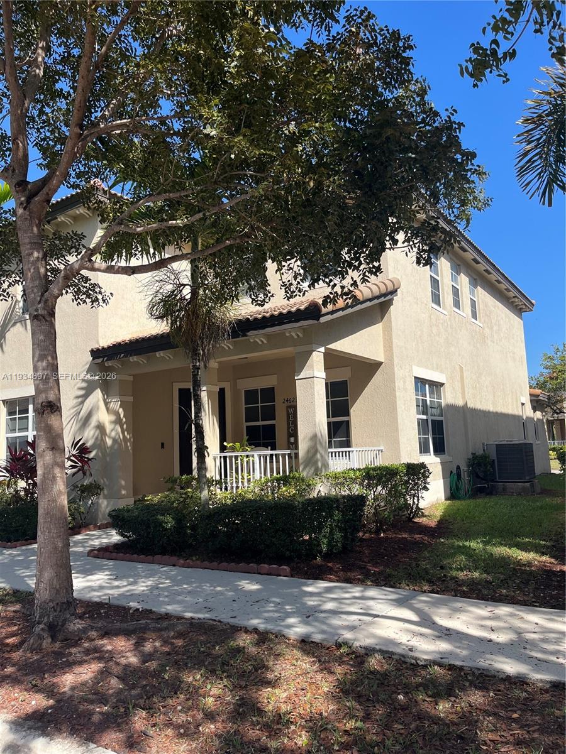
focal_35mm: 26
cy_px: 377
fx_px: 567
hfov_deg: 53.1
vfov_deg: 67.3
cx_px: 283
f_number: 1.6
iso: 50
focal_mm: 5.1
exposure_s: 1/2179
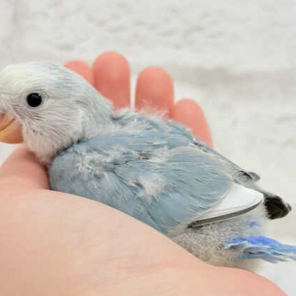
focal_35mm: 70
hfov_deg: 24.6
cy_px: 155
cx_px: 178
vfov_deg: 24.7
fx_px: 677
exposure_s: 1/50
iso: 40
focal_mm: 5.96
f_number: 1.6
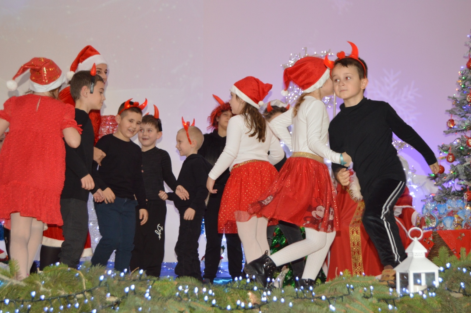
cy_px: 156
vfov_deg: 20.1
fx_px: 882
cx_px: 236
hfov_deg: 29.9
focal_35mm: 68
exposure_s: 1/60
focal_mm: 45
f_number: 5.3
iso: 1400
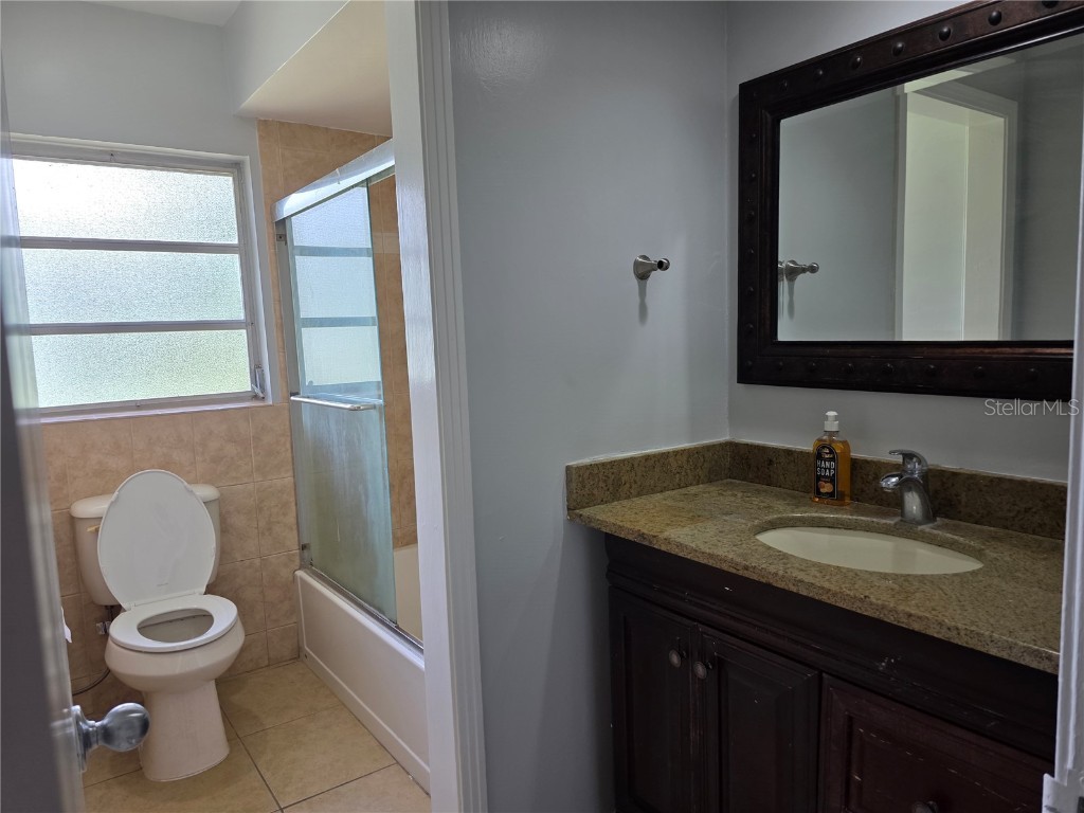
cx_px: 542
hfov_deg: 73.9
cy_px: 406
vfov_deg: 58.9
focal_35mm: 23
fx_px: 720
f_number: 1.7
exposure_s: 1/120
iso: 125
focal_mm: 6.3
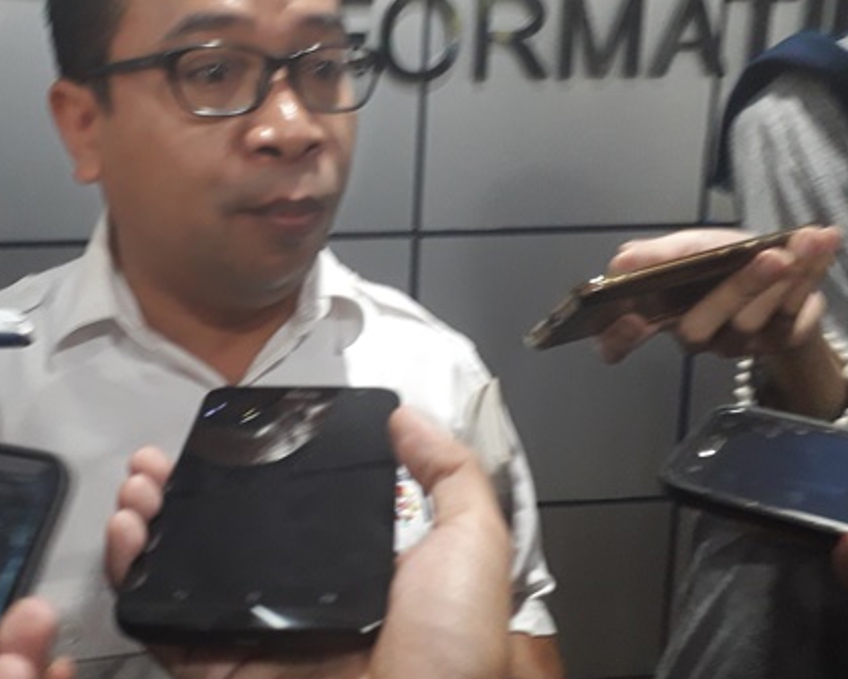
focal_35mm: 44
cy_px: 271
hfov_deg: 41.3
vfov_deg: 34.0
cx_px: 256
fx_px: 1104
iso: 250
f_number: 1.9
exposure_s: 1/25
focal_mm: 3.6
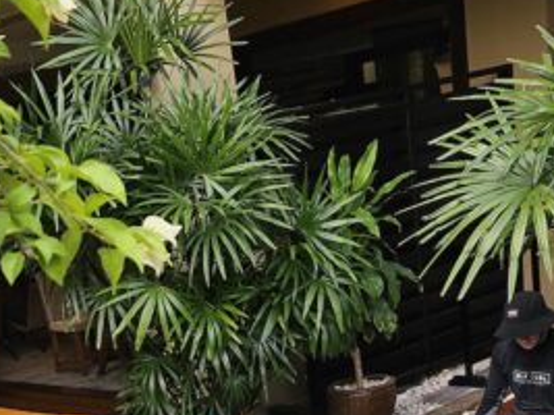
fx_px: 1104
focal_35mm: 69
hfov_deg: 27.8
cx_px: 141
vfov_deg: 19.4
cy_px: 560
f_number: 1.7
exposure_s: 1/190
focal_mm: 6.3
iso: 50
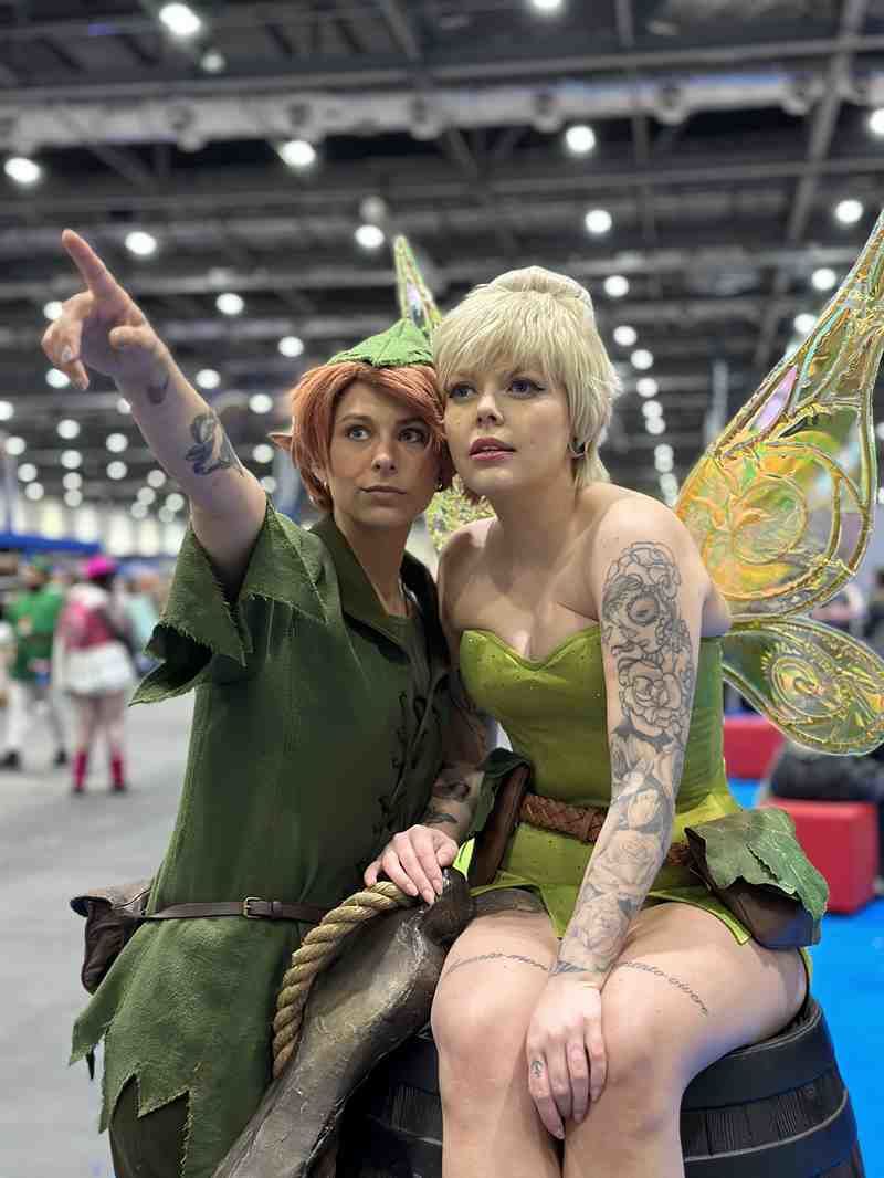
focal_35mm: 48
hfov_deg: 30.3
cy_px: 589
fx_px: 1634
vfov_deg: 39.6
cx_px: 442
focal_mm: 6.86
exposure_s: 1/33
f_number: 1.78
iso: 400
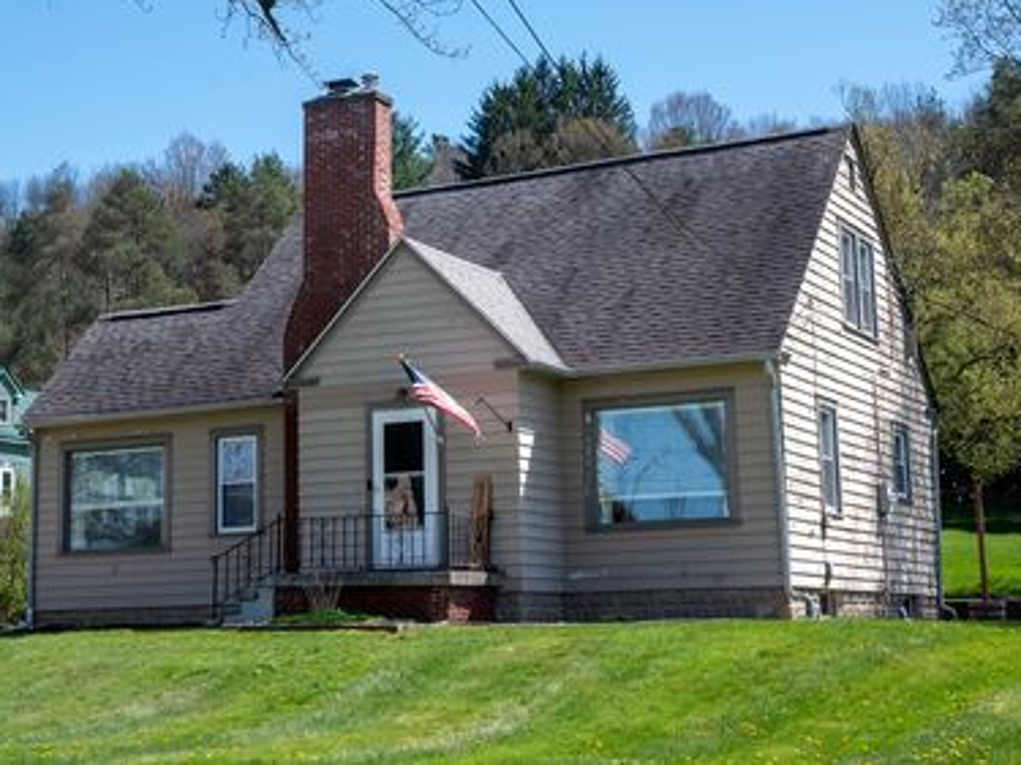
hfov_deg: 32.6
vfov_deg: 24.8
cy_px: 317
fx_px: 1740
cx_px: 408
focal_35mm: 59
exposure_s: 1/125
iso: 64
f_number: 7.1
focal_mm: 46
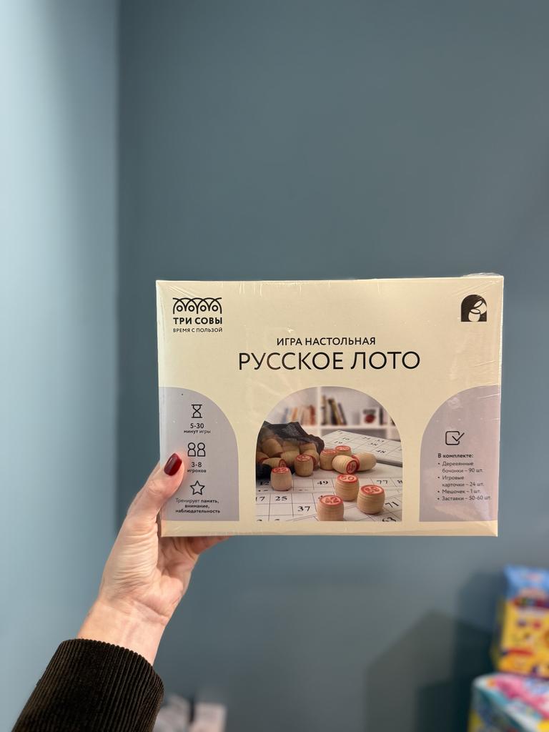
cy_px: 366
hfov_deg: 56.8
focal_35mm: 24
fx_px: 508
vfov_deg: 71.6
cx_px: 274
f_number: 1.78
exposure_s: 1/121
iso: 200
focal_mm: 6.76
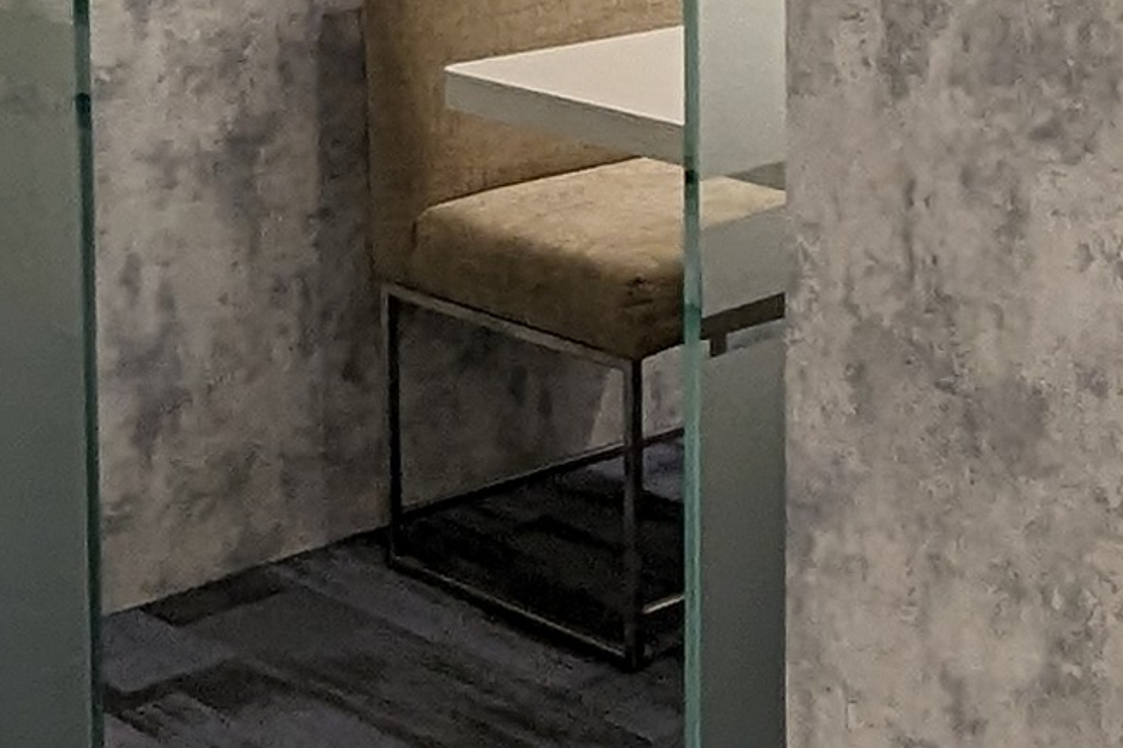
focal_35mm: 85
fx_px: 2651
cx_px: 1277
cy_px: -344
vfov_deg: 15.0
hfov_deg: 22.4
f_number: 2.2
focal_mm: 1.95
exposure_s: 1/49.2
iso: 93
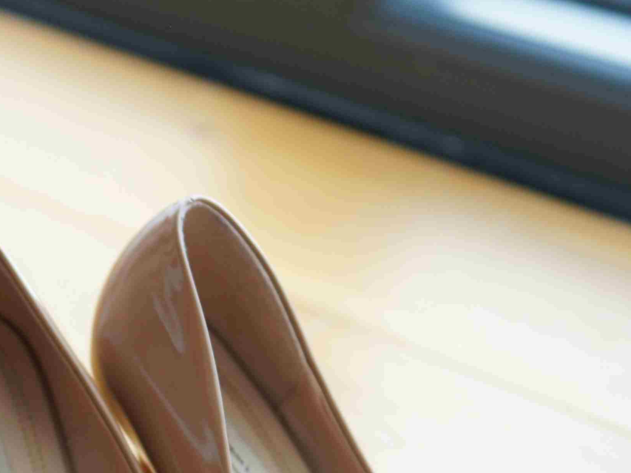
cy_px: 542
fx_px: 1604
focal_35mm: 88
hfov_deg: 20.7
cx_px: -143
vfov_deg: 16.2
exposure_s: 1/640
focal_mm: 24
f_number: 1.8
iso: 640
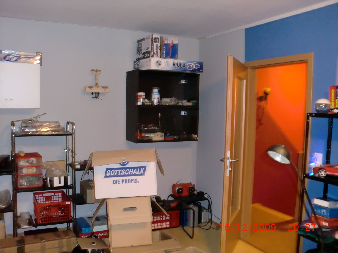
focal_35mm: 35
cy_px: 126
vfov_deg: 40.7
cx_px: 169
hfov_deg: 52.6
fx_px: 342
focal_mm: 6.3
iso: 640
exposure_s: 1/8
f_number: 3.1
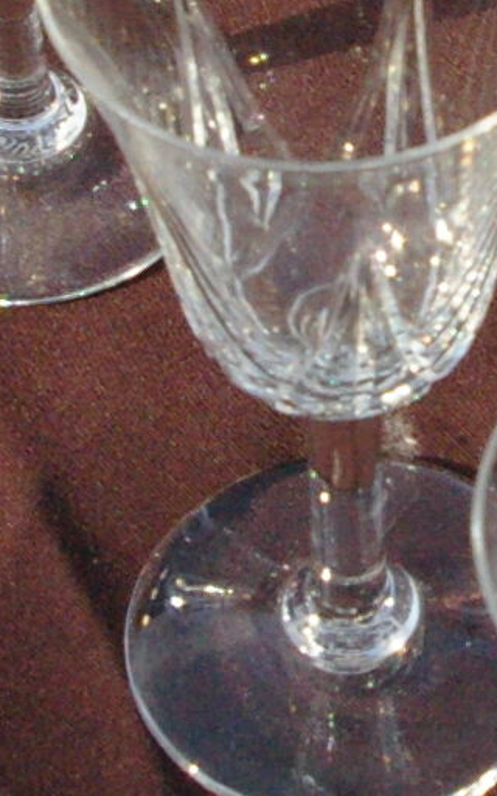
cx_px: 634
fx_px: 5057
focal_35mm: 233
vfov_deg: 9.0
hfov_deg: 5.6
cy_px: 76
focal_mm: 26
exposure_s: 1/750
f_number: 9.5
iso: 1600
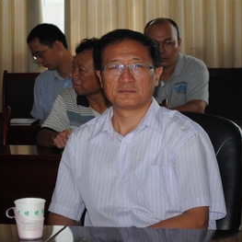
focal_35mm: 107
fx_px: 844
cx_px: 114
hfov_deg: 16.3
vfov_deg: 16.3
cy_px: 121
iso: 200
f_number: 5.6
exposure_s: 1/60
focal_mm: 55
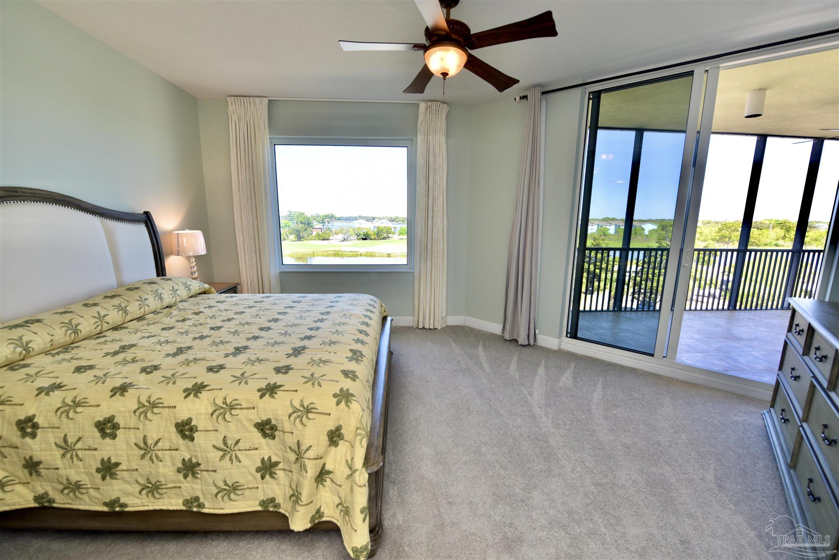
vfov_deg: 81.3
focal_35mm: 14
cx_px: 420
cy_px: 280
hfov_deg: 104.2
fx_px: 326
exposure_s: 1/125
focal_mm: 14
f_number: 5.6
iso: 280
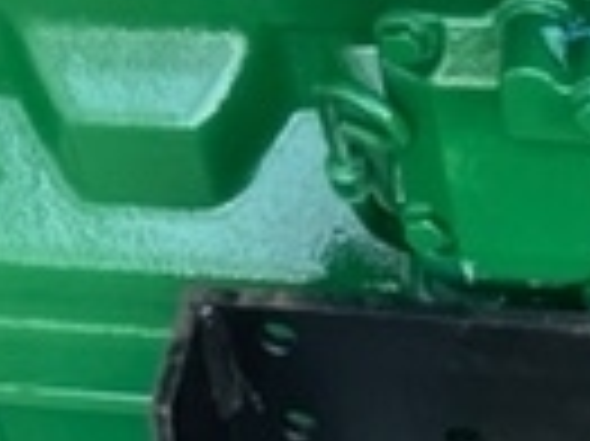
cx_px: 297
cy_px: -585
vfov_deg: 10.3
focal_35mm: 127
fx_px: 2163
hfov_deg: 15.5
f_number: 1.6
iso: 125
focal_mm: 4.2
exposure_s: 1/113
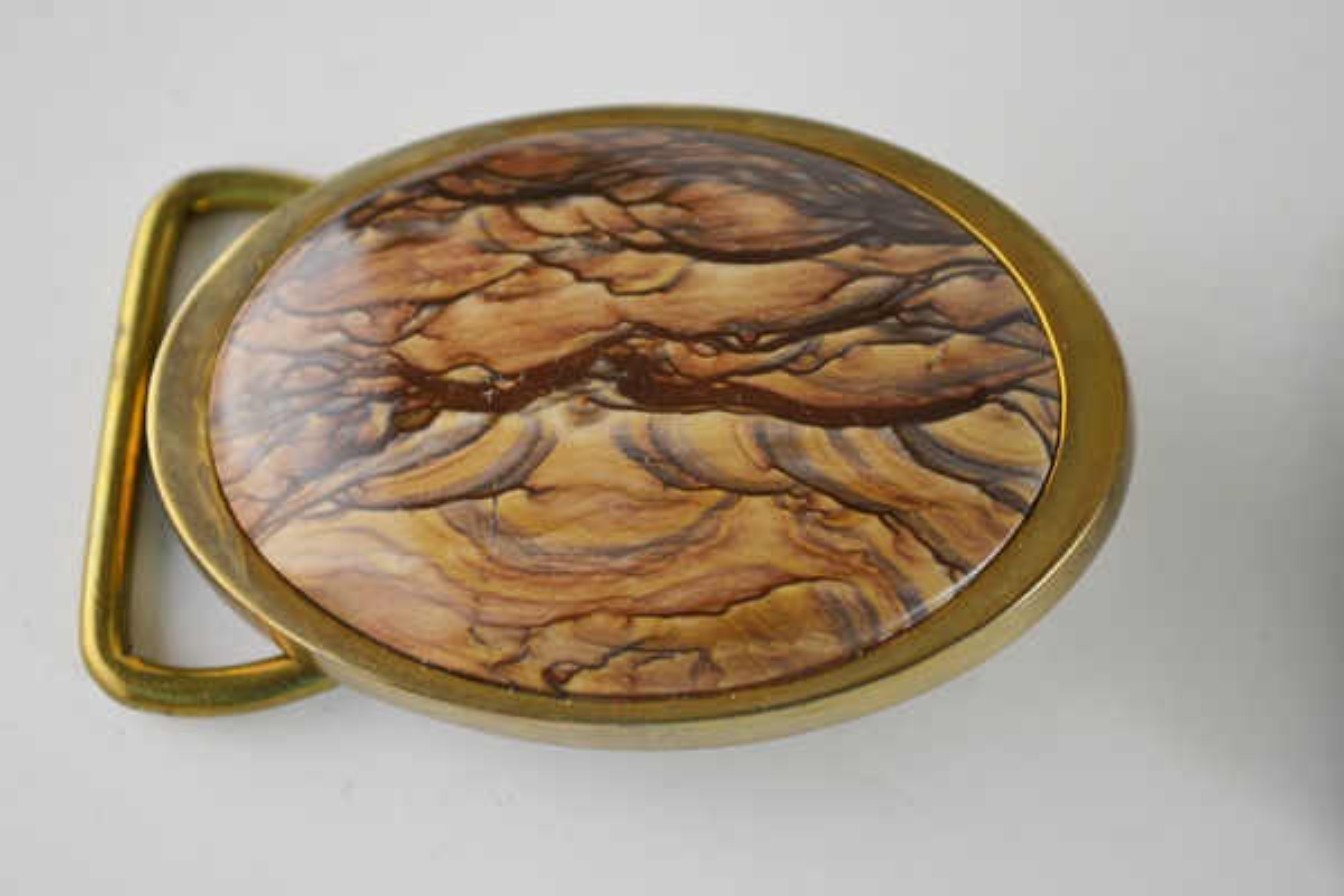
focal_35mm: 72
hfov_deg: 28.1
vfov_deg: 18.9
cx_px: 672
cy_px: 448
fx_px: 2688
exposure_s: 1/100
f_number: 5.6
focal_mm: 48
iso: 400
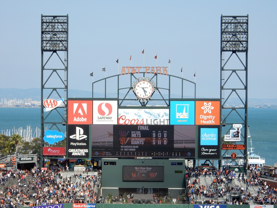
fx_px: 672
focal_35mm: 84
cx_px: 138
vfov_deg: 17.6
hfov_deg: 23.3
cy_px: 104
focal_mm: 14.9
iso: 125
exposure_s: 1/640
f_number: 5
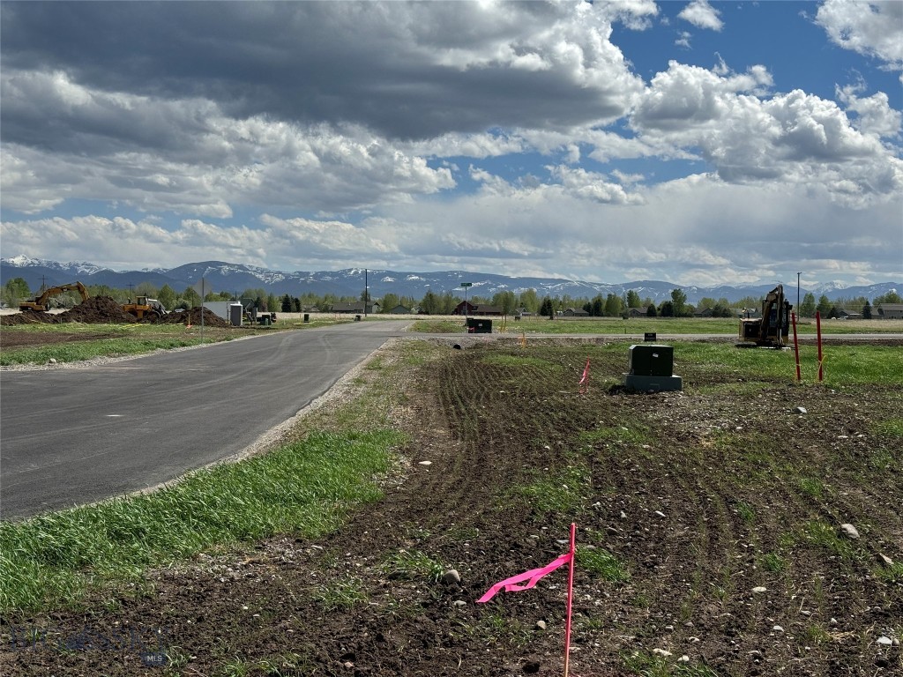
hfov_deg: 39.7
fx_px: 1252
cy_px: 338
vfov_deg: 30.3
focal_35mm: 48
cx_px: 452
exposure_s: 1/7937
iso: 64
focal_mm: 6.76
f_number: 1.78
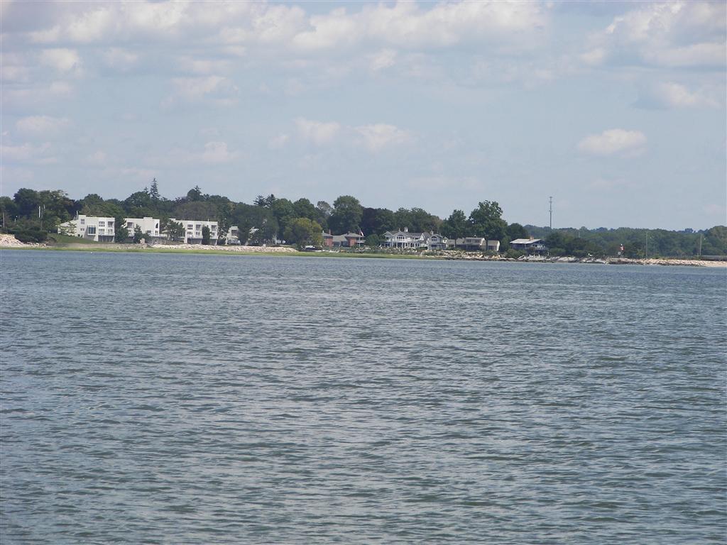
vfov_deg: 6.3
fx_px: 4935
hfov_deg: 8.4
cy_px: 272
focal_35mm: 235
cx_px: 364
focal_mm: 39
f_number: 5
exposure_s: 1/640
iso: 64
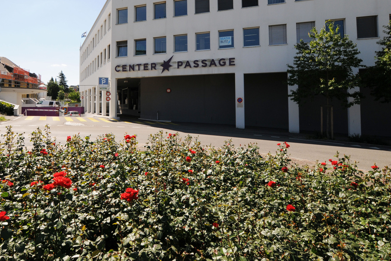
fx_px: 228
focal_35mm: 21
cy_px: 90
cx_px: 160
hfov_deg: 80.4
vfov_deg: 58.3
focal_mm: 10
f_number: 9
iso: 200
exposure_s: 1/320
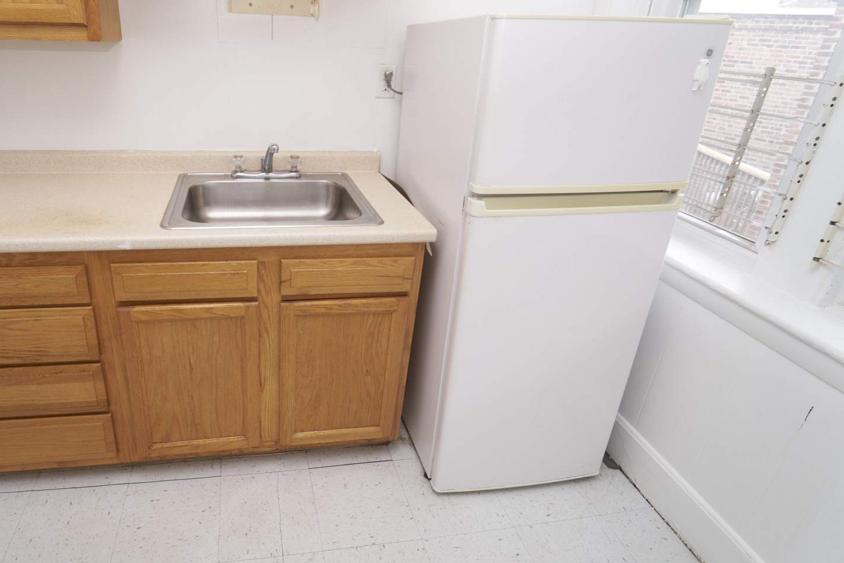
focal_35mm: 20
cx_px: 313
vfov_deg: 61.8
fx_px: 469
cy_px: 250
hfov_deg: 82.3
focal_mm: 14
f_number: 9
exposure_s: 1/8
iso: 250
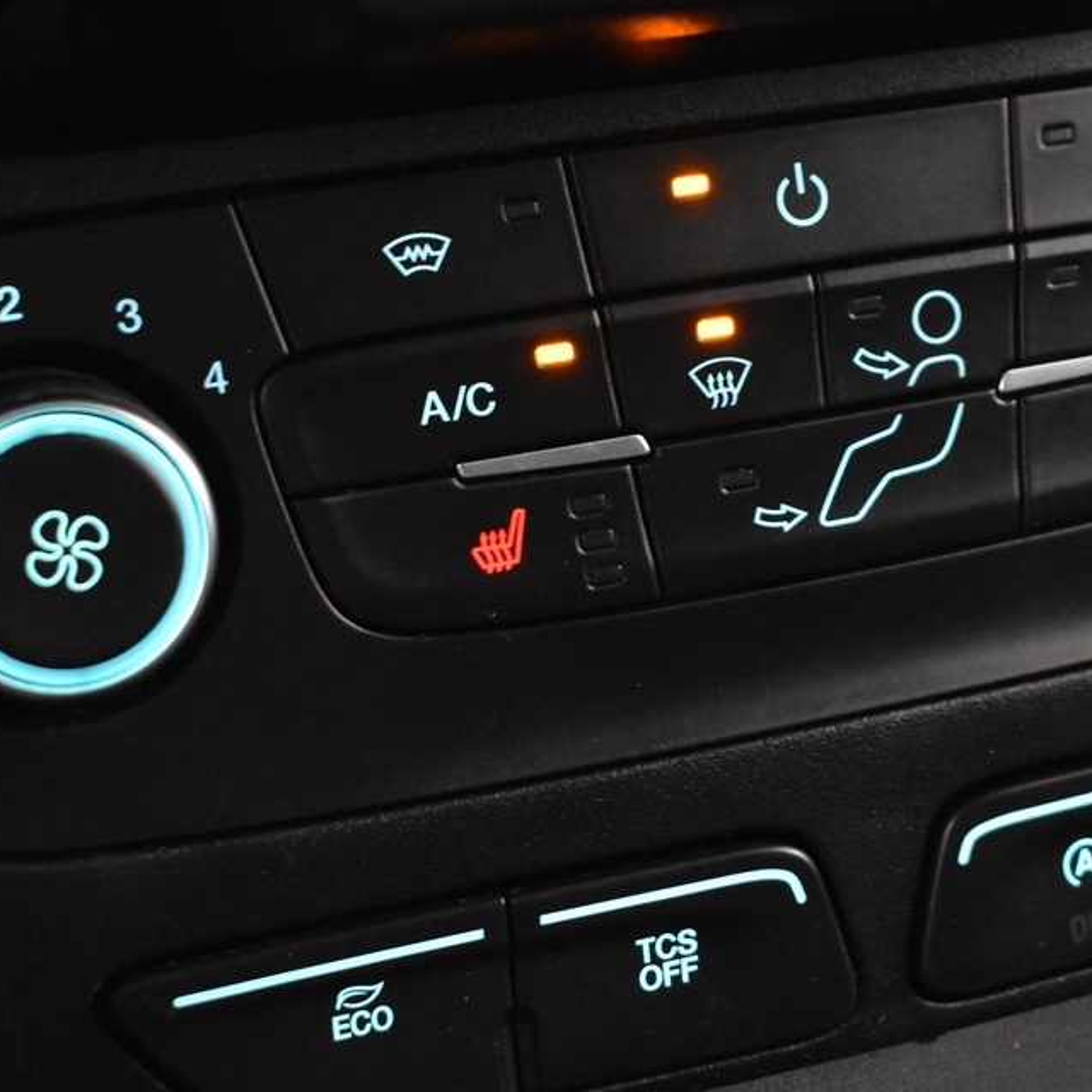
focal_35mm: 87
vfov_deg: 19.9
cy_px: 471
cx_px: 660
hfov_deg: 19.9
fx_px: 3108
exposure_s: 1/13
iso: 3200
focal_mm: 27
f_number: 4
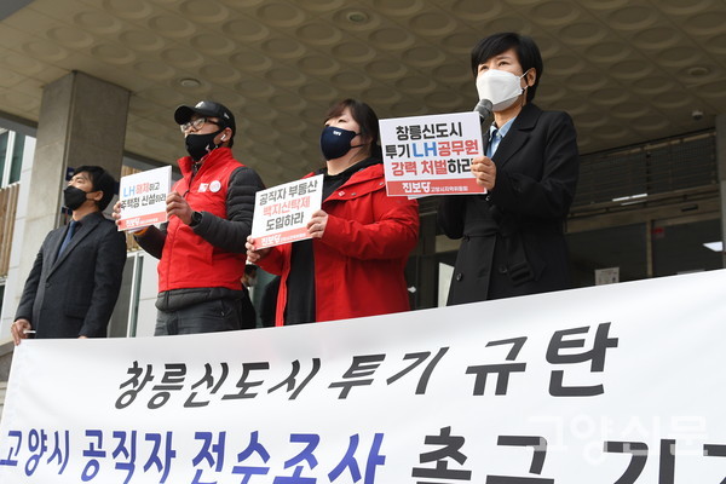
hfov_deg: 45.4
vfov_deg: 31.2
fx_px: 867
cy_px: 242
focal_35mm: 43
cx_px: 363
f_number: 4.5
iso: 1000
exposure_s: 1/1600
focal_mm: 29
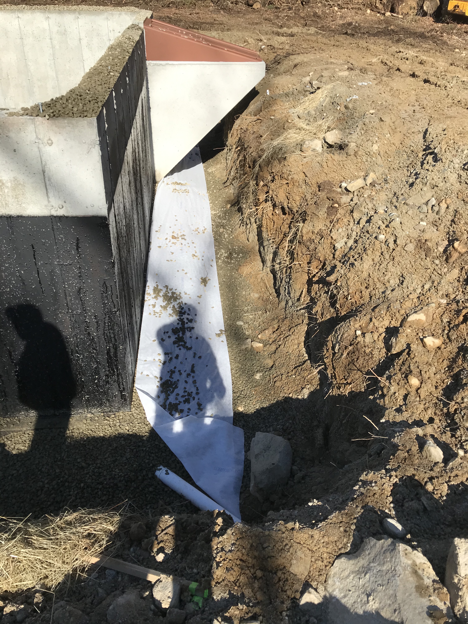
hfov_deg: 49.7
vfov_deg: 63.4
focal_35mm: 28
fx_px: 505
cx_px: 234
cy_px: 312
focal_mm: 3.99
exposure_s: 1/1880
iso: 20
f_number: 1.8
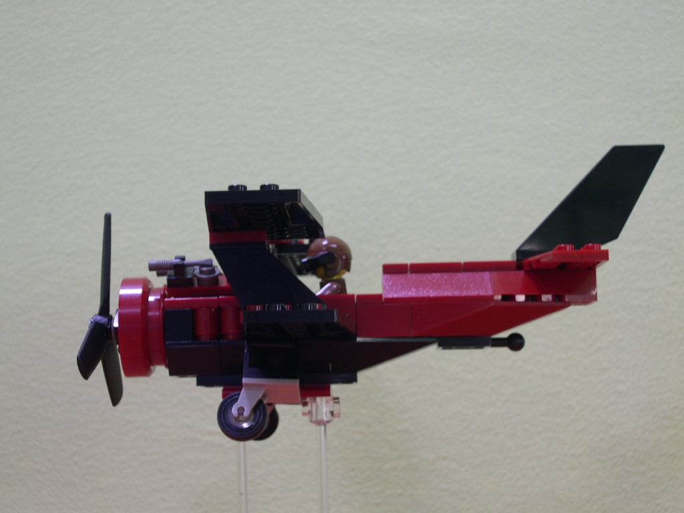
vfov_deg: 19.1
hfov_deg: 25.3
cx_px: 342
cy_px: 256
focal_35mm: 77
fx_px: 1521
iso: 100
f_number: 4
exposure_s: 1/13.2
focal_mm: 16.3
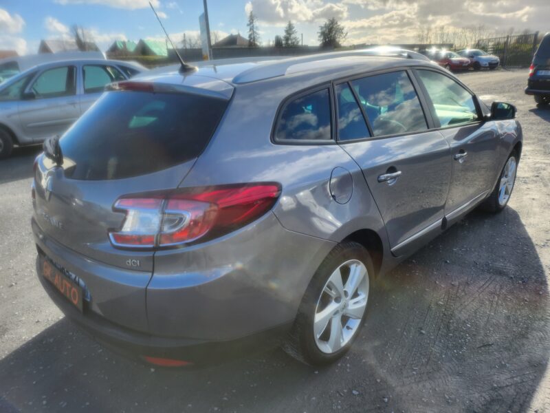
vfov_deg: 56.8
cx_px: 275
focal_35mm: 24
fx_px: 381
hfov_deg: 71.6
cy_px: 206
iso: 50
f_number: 1.8
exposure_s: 1/1946
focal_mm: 5
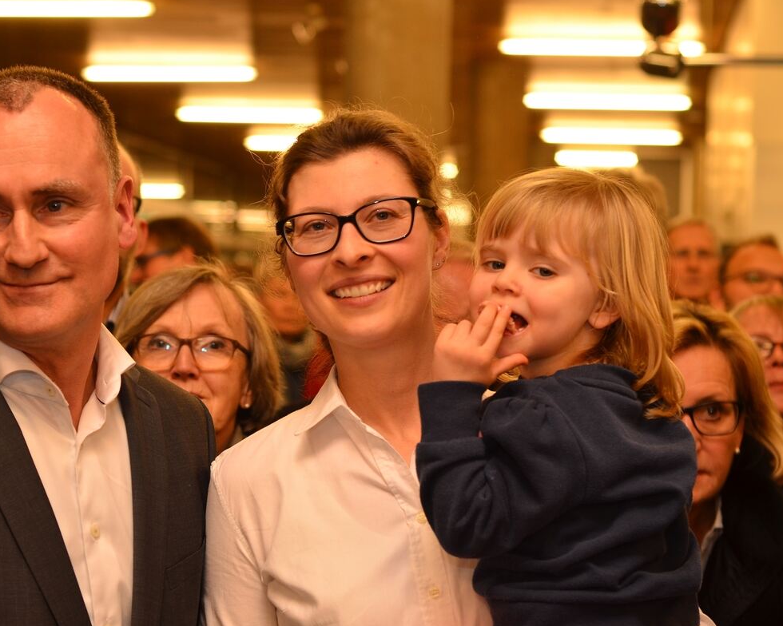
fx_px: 1993
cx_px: 324
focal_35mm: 86
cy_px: 312
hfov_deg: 22.2
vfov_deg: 17.9
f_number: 3.5
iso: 400
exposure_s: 1/60
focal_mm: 50
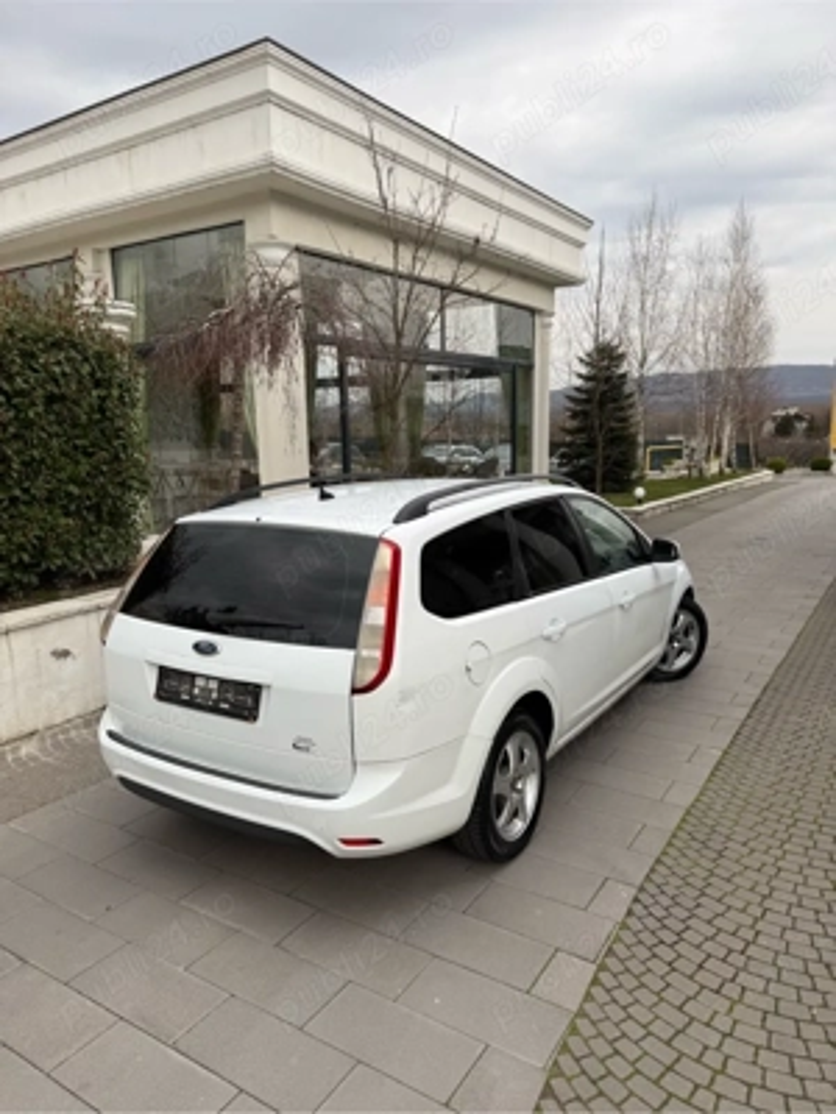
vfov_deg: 71.6
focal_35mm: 24
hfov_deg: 56.8
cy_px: 557
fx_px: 773
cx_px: 418
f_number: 1.78
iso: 80
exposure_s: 1/453
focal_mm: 6.76
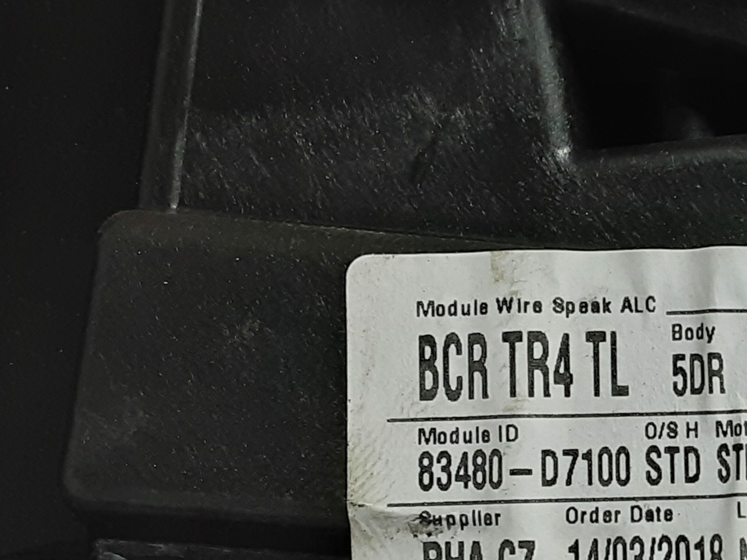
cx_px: 857
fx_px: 1467
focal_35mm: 68
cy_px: 462
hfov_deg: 26.0
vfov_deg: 21.3
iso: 100
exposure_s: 1/50
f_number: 1.9
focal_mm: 2.91
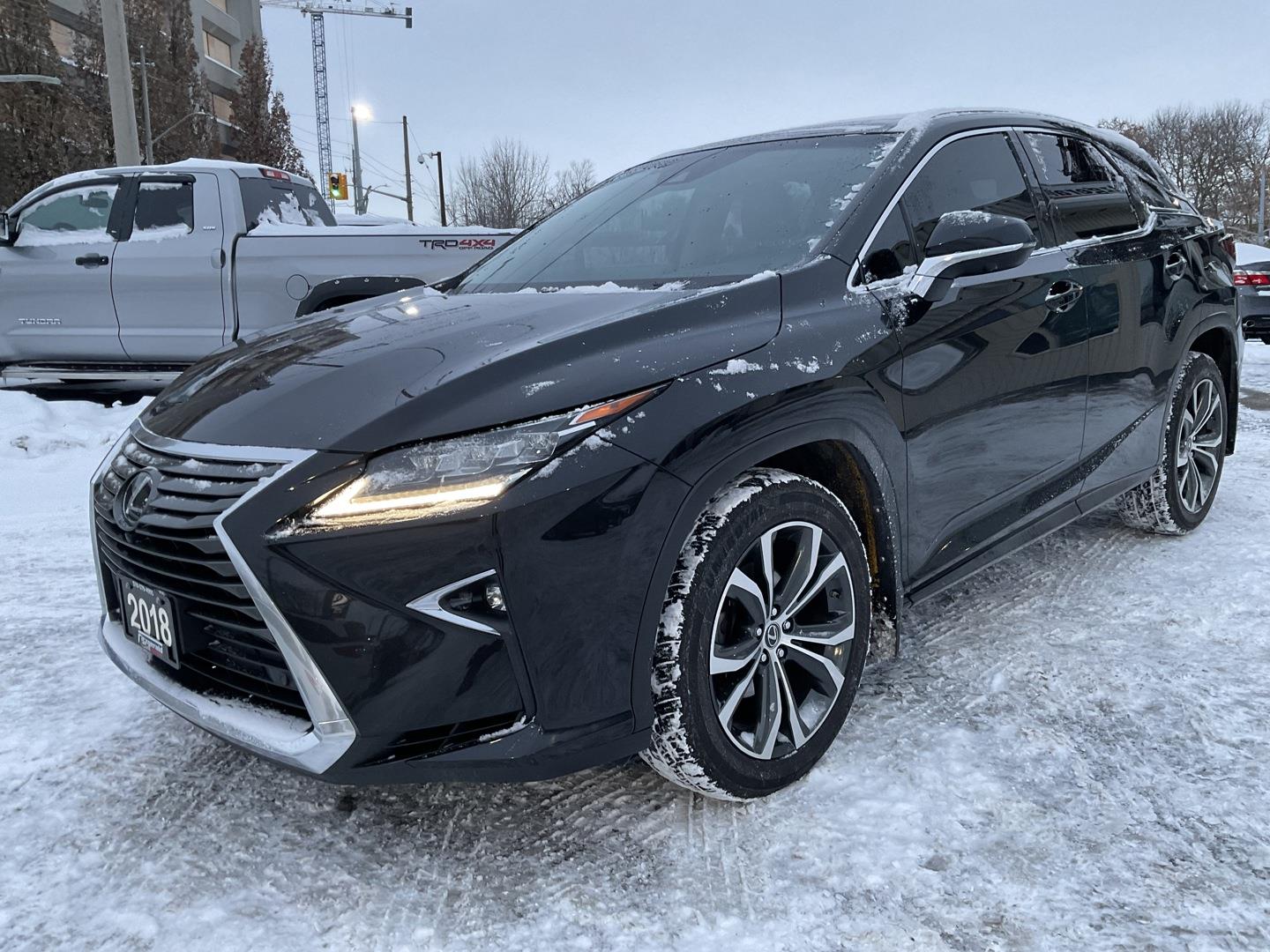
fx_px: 1064
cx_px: 635
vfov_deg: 48.2
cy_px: 476
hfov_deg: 61.7
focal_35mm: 29
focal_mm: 3
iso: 64
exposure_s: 1/60
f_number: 1.8
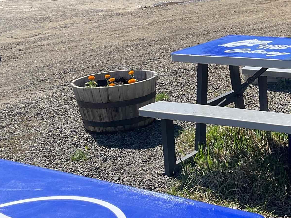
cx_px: 268
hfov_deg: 25.1
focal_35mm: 75
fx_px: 630
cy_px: 73
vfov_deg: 19.6
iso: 16
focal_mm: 3
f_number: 1.8
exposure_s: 1/1098
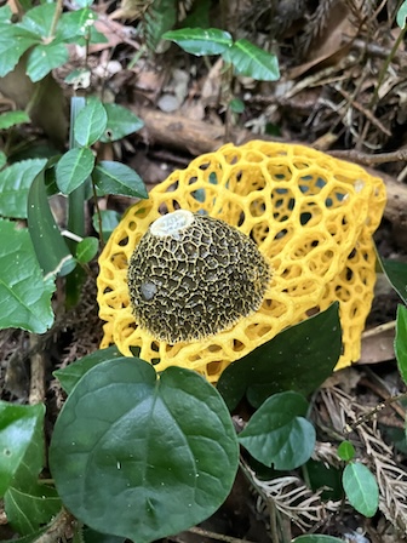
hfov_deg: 49.7
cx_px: 204
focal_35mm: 28
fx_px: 439
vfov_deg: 63.4
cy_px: 272
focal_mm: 3.99
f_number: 1.8
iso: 320
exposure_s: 1/43
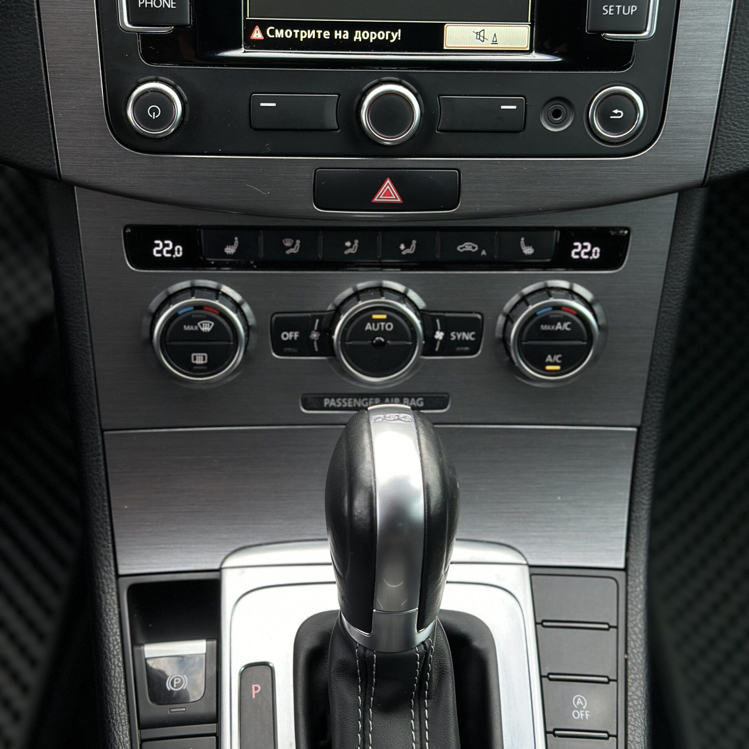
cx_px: 377
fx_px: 1395
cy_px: 276
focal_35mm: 57
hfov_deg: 30.0
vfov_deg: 29.9
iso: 64
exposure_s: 1/75
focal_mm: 6.86
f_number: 1.78
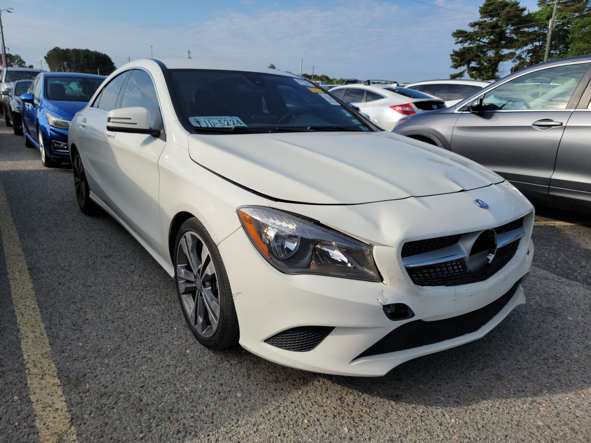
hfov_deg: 71.6
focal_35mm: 24
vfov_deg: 56.8
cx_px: 296
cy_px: 222
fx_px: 410
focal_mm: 6.7
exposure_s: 1/1090
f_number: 1.8
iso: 50
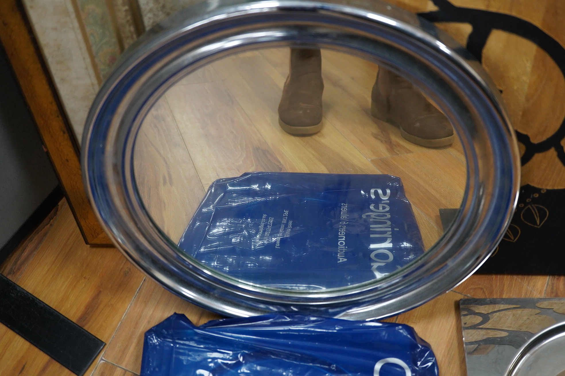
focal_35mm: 45
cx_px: 282
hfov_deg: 43.6
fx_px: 706
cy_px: 188
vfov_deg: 29.9
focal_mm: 30
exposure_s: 1/125
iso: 1250
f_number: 3.5
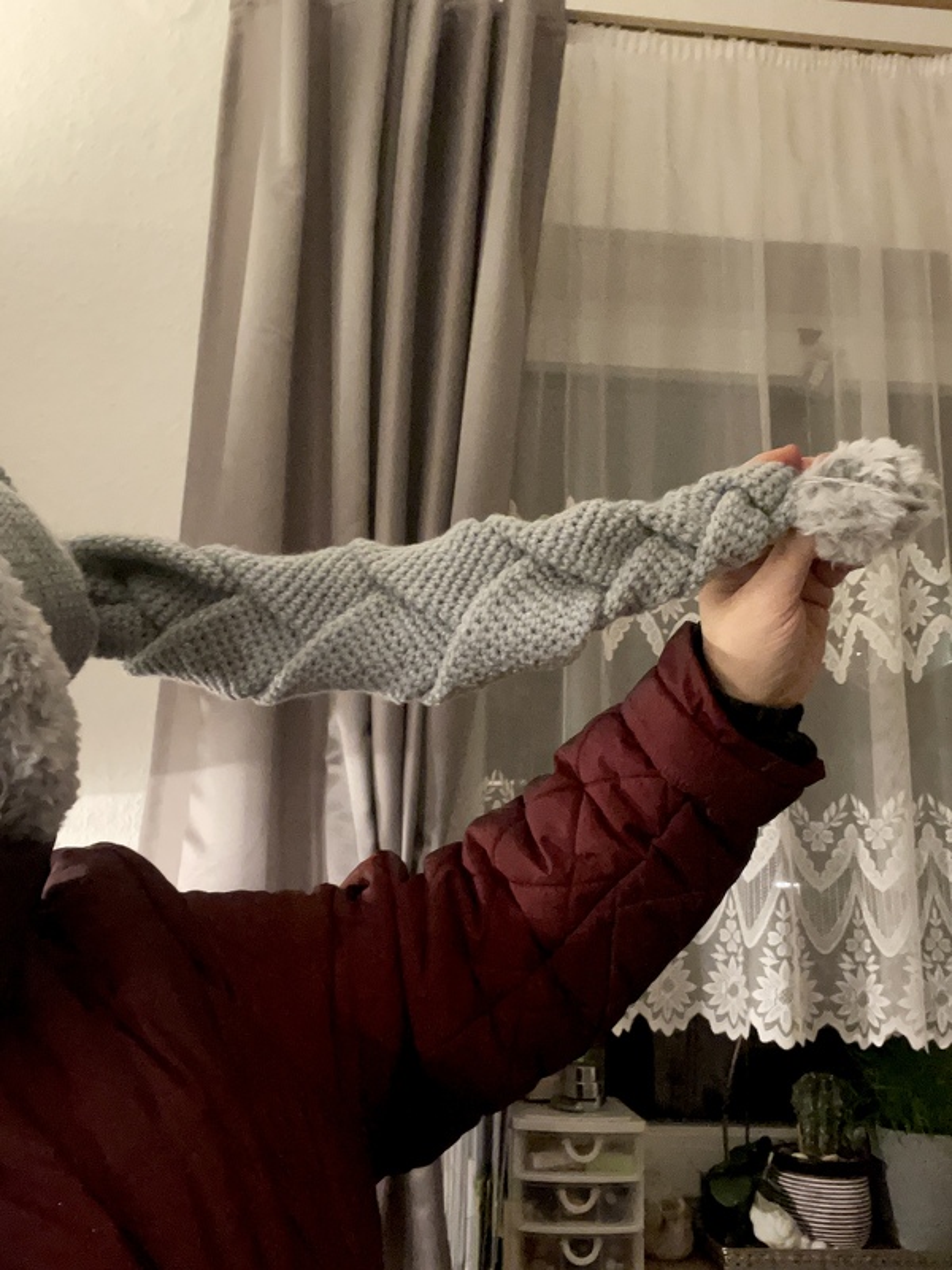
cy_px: 635
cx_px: 476
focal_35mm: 30
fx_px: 1100
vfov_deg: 60.0
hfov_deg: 46.8
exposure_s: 1/19
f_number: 2.2
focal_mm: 2.71
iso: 800
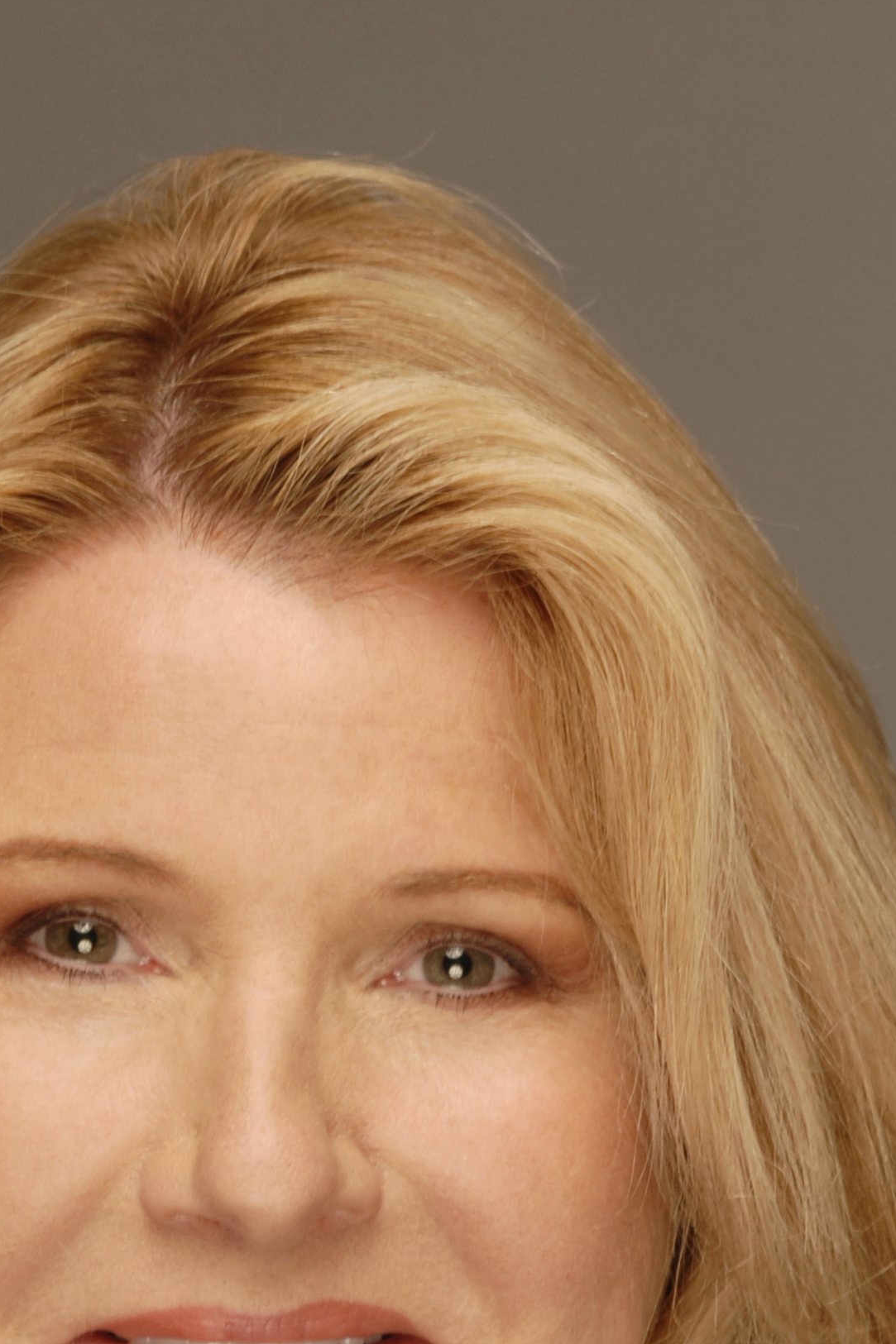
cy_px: 1259
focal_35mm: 483
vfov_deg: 4.3
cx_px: 323
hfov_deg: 2.8
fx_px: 18042
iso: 100
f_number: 8
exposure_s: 1/160
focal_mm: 135
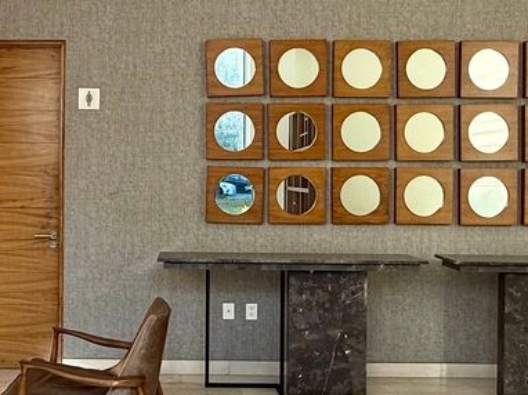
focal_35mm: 44
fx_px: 671
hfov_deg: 42.5
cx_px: 187
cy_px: 180
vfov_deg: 32.8
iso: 64
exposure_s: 1/117
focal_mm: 2.22
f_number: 2.2
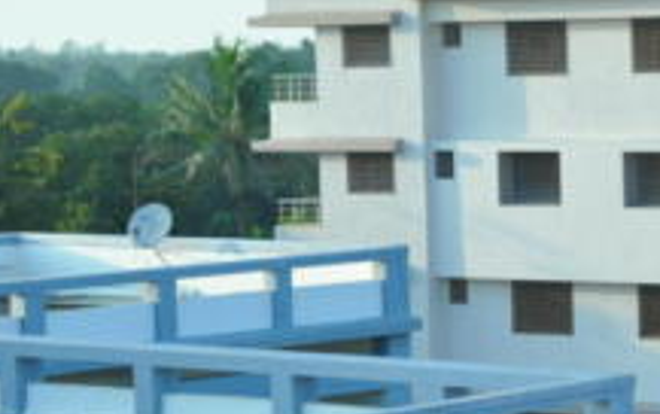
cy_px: 201
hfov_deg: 12.2
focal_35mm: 169
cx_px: 751
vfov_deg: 7.8
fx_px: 3042
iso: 200
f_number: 8
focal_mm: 48
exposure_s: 1/125
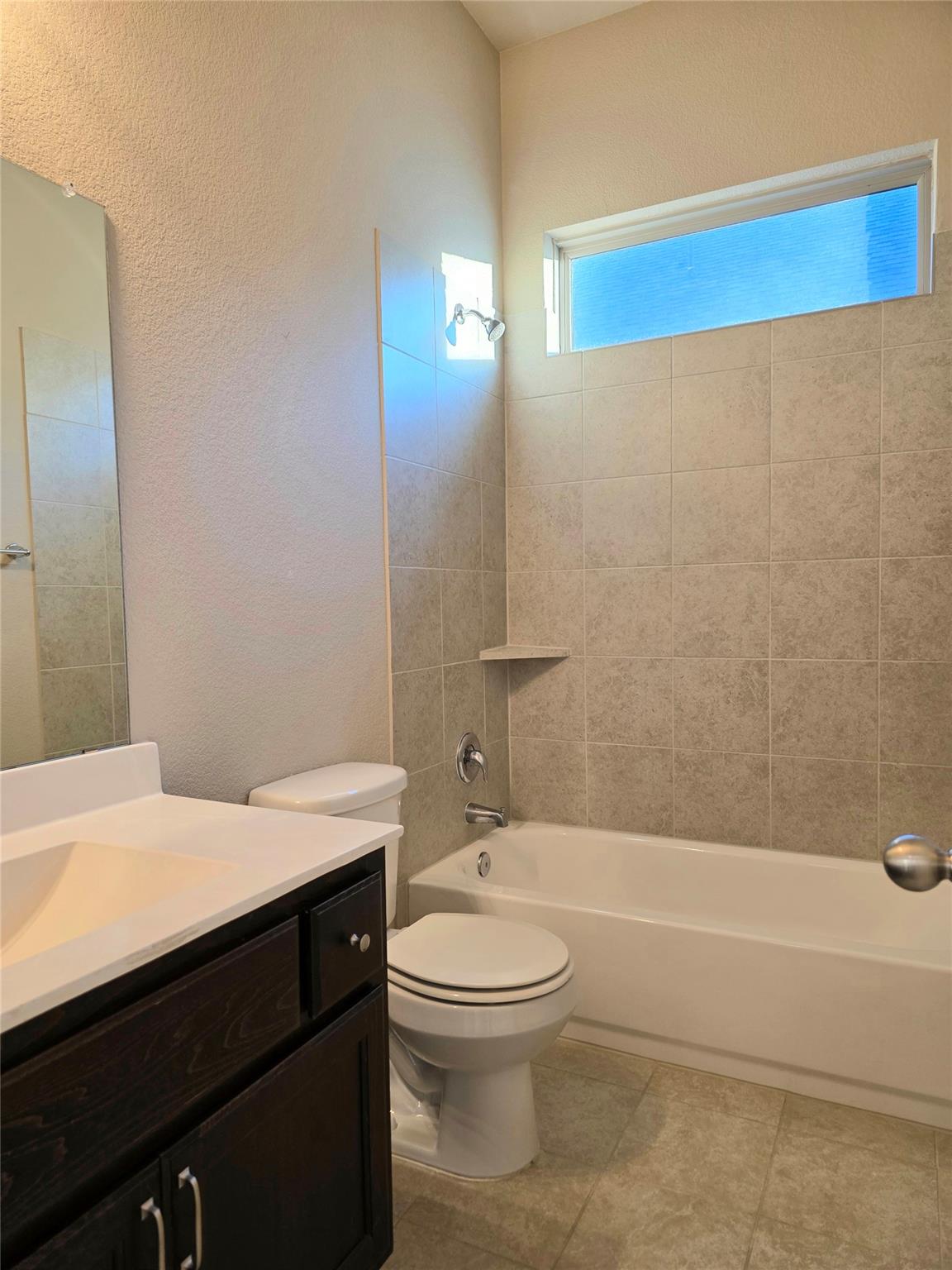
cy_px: 635
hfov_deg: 58.9
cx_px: 476
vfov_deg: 73.9
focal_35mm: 23
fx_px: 843
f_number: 1.7
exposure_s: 1/120
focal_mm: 6.3
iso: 100
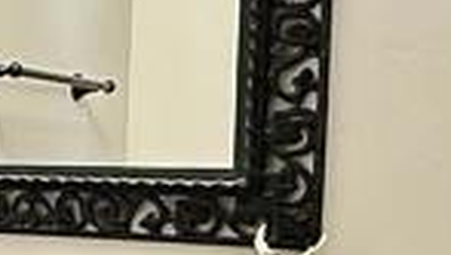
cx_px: -245
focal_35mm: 106
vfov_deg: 11.4
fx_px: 1269
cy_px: 221
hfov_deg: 17.8
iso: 800
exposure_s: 1/60
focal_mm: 2.22
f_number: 2.2
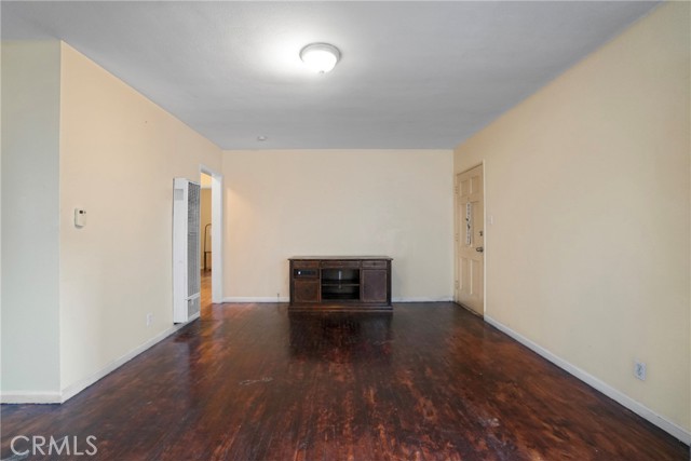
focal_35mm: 15
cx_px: 346
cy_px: 230
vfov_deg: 77.4
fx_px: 288
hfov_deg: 100.4
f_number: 4
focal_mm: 10
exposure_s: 1/30
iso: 640
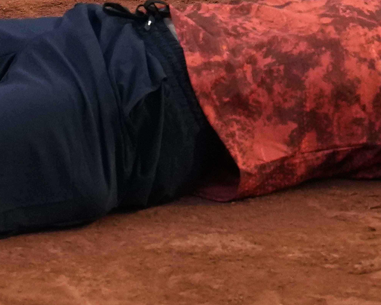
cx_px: 87
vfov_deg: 0.6
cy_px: 81
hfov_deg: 0.8
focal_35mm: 2436
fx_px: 27471
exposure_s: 1/2500
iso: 1250
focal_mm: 400
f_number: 4
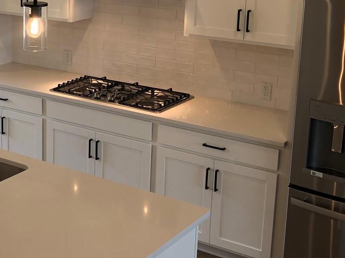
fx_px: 718
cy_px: 79
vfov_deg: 20.3
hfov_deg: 25.7
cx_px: 4
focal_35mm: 72
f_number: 1.8
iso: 40
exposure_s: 1/120
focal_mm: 3.99
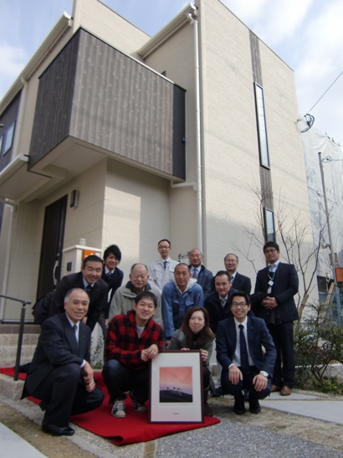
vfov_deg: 63.5
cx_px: 172
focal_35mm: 28
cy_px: 229
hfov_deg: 49.7
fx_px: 370
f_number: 2.6
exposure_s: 1/1000
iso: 64
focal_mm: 4.9
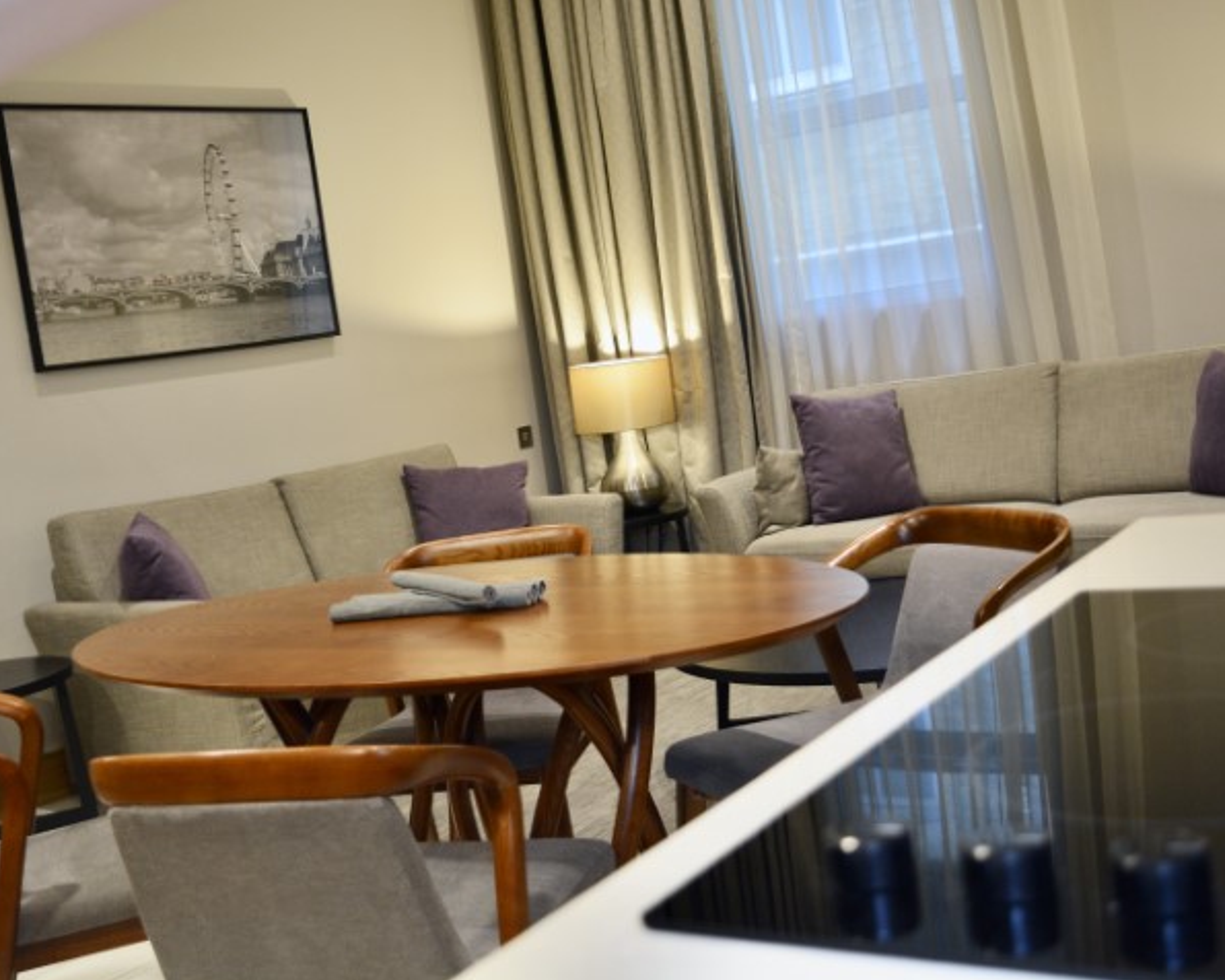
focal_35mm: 43
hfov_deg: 43.3
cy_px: 490
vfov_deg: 35.2
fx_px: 1543
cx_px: 558
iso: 800
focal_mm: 25
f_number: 4
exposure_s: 1/30
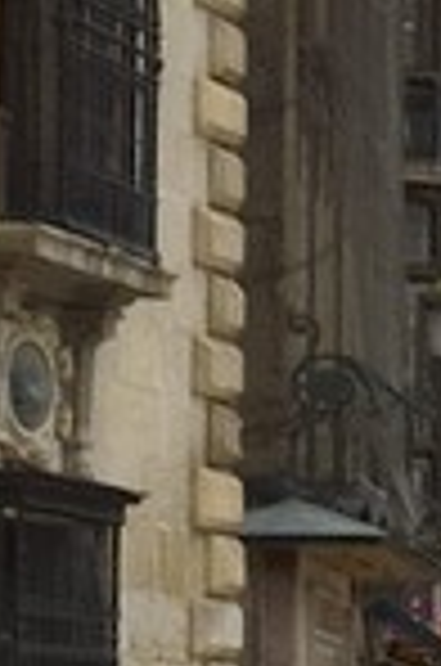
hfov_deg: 4.3
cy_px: 842
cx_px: 2475
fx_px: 4800
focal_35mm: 260
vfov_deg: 7.9
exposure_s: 1/100
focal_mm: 24
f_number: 18
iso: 800
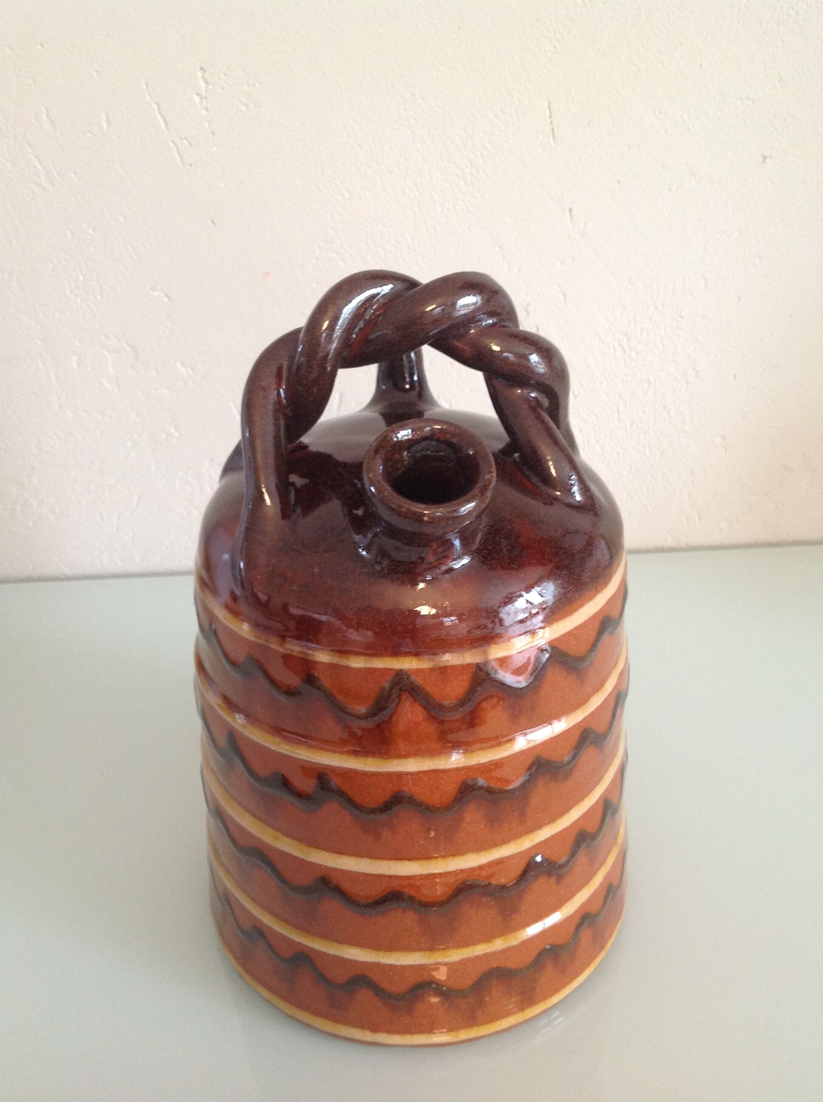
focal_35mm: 35
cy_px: 551
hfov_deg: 40.6
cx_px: 412
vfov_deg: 52.7
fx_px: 1112
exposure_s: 1/15
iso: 125
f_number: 2.4
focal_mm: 4.28
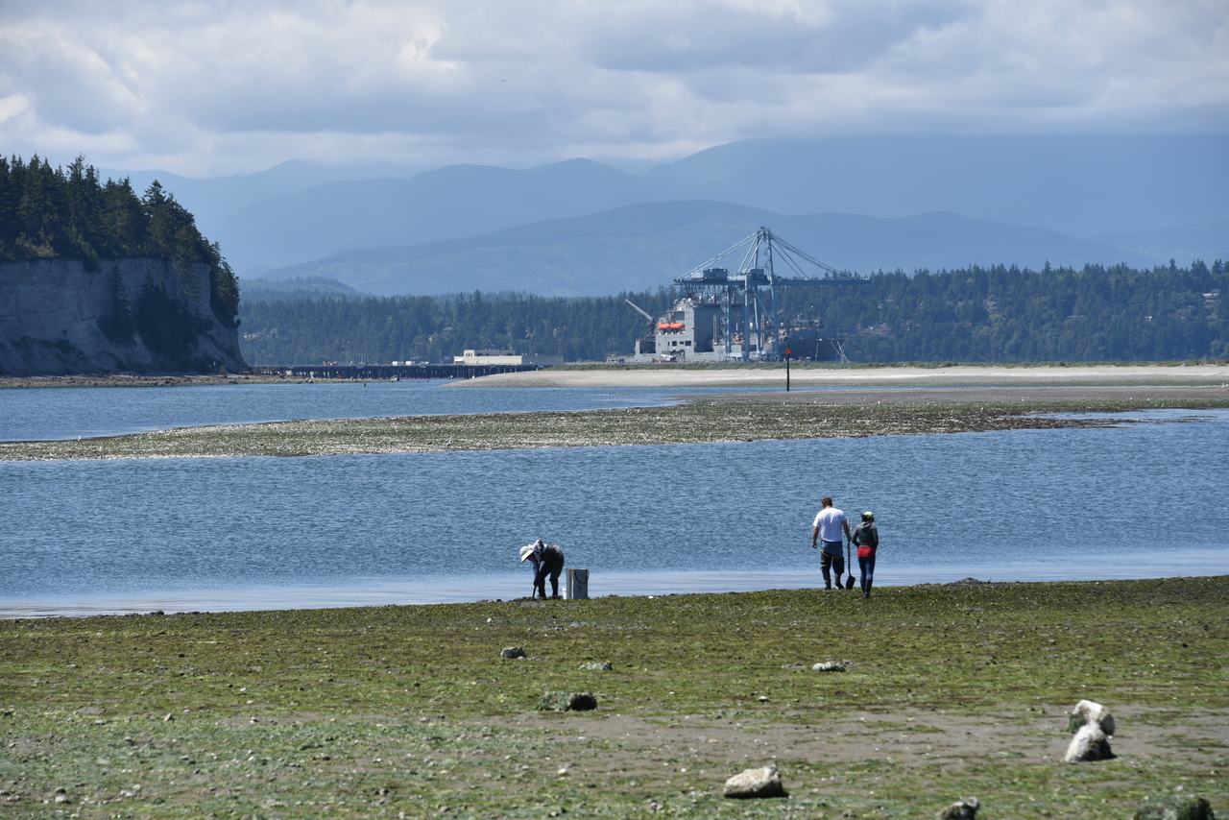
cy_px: 410
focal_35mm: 160
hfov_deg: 12.8
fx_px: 5463
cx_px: 614
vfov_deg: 8.6
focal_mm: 160
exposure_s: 1/320
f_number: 9
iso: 100
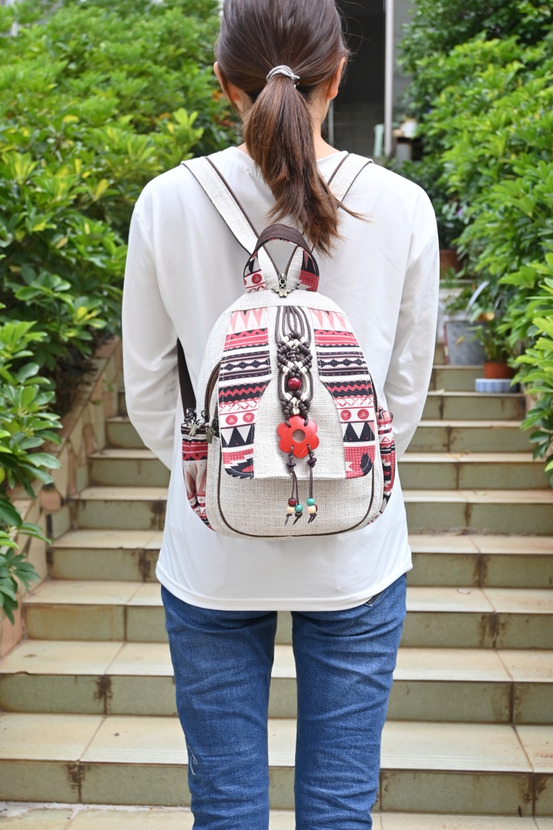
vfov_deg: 41.7
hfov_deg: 28.5
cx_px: 276
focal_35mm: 47
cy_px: 415
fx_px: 1089
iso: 320
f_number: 5
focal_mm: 31.5
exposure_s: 1/320
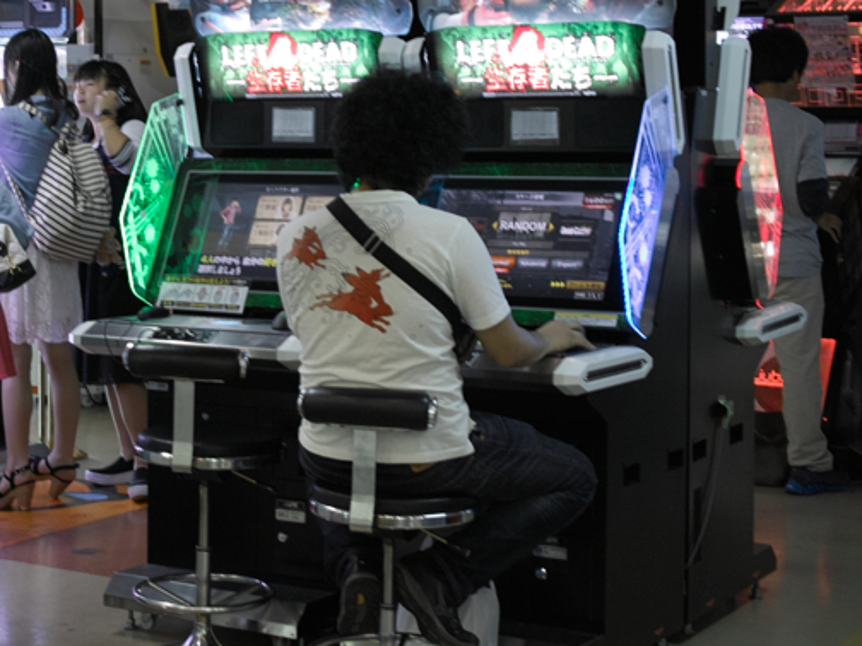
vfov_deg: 18.4
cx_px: 70
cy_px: 208
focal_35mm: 80
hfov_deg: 23.7
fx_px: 1992
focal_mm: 24.2
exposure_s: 1/15
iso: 200
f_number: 2.8
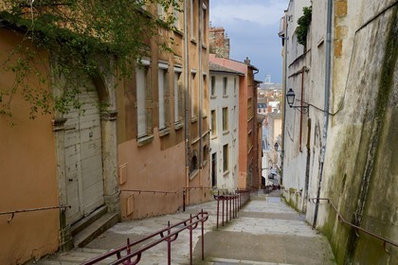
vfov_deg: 38.9
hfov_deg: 55.8
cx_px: 199
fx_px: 376
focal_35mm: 34
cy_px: 132
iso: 200
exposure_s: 1/200
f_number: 7.1
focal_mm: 34
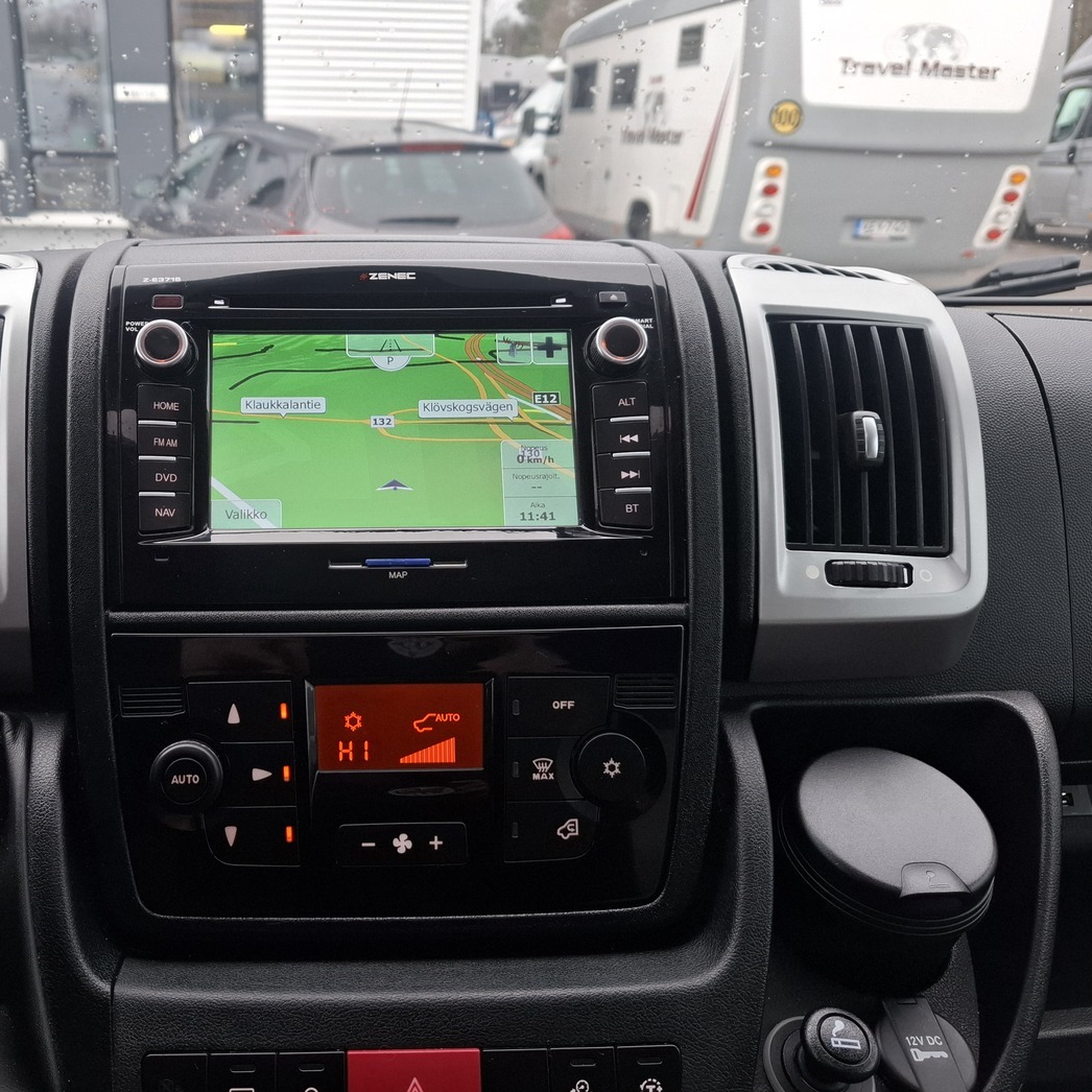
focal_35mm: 28
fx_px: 999
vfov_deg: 57.3
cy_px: 546
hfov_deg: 55.9
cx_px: 350
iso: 50
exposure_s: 1/100
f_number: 1.8
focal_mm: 5.54
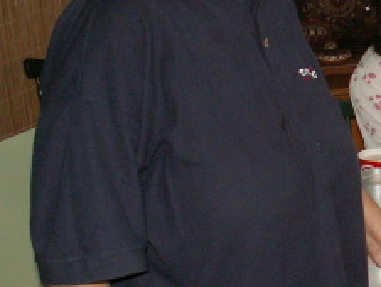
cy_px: 49
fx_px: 1091
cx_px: 435
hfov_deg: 18.9
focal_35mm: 99
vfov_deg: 14.9
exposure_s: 1/40
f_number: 2.8
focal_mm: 5.86
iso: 160
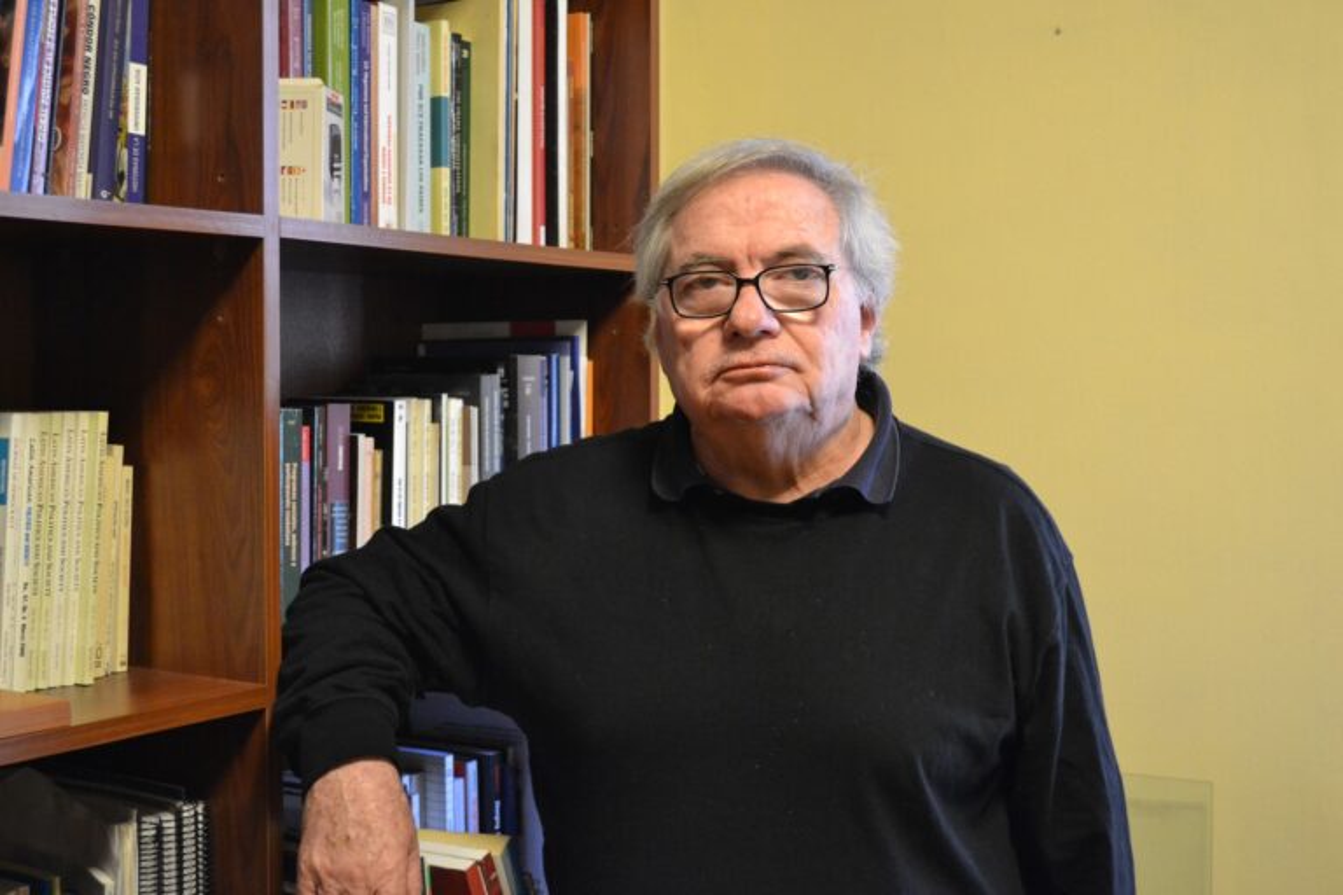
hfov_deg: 41.1
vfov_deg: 28.1
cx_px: 672
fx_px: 1791
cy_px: 448
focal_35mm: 48
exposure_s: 1/15
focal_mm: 32
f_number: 4.8
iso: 2200
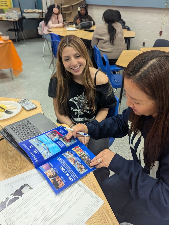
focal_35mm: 28
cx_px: 86
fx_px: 182
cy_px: 94
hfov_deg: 49.7
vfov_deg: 63.1
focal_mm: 6.81
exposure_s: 1/120
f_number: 1.85
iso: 282
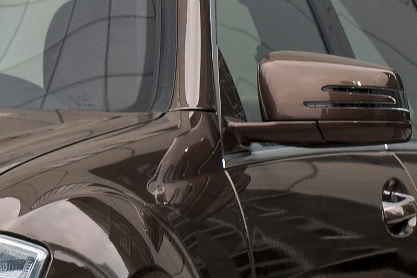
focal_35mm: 1017
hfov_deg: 2.0
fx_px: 11781
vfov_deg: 1.4
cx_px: -391
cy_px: 19
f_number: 5.6
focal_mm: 150
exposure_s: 1/13
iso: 100
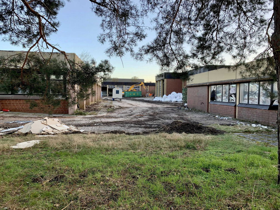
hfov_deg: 67.3
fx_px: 210
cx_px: 140
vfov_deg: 53.1
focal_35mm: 26
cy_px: 105
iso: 25
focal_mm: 4.2
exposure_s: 1/141
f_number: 1.8
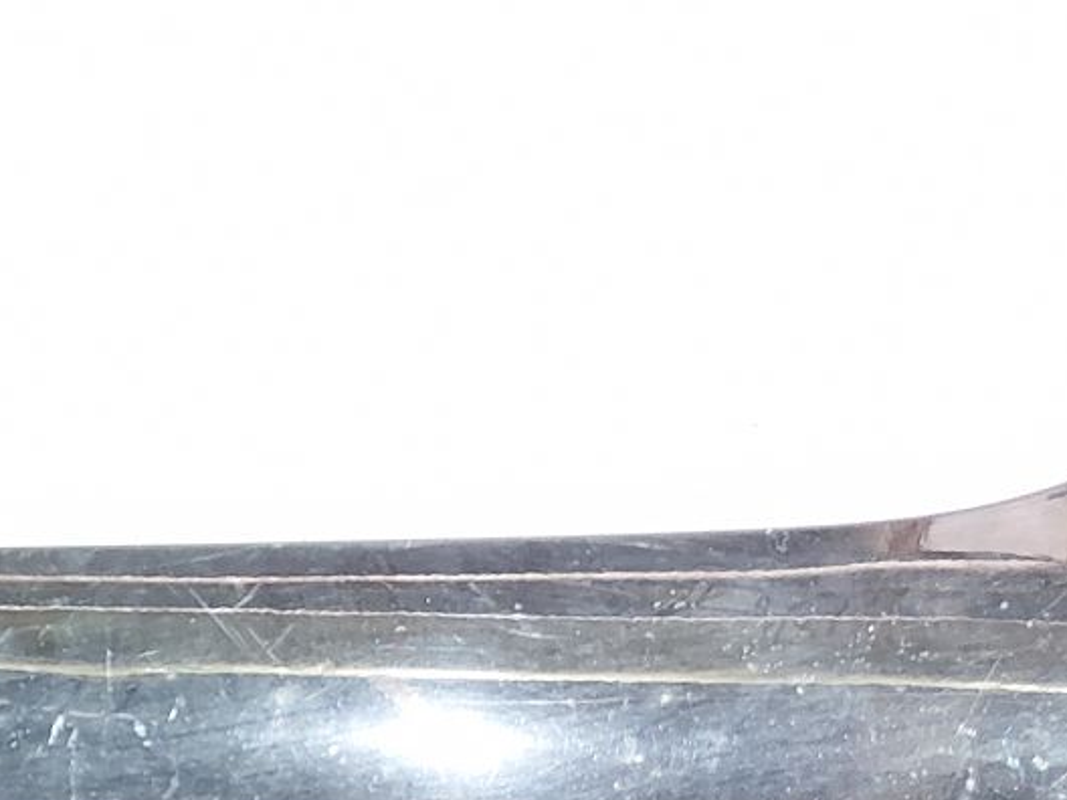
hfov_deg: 28.0
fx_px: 1942
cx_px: -104
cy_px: 709
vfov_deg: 22.7
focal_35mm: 63
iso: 400
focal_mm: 5.23
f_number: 1.8
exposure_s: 1/25
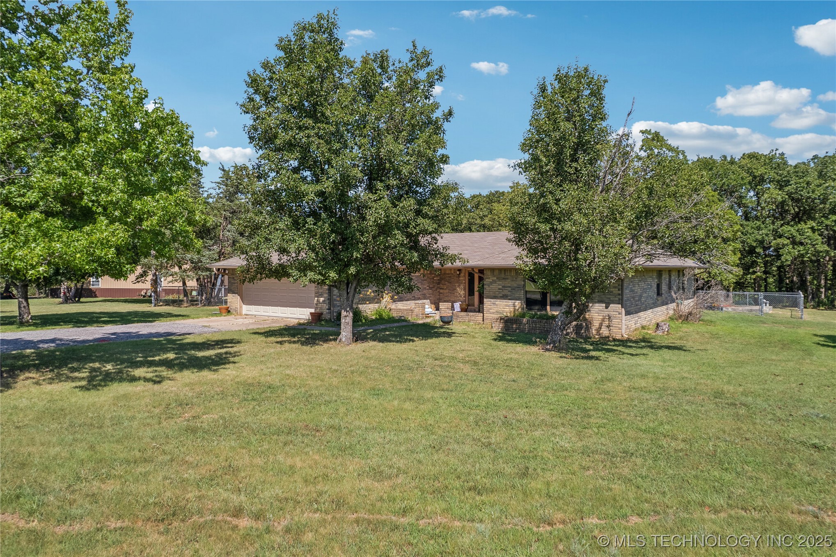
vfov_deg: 57.2
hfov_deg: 78.6
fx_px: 511
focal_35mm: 22
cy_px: 278
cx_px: 418
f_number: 2.8
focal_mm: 8.4
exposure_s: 1/1500
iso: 100
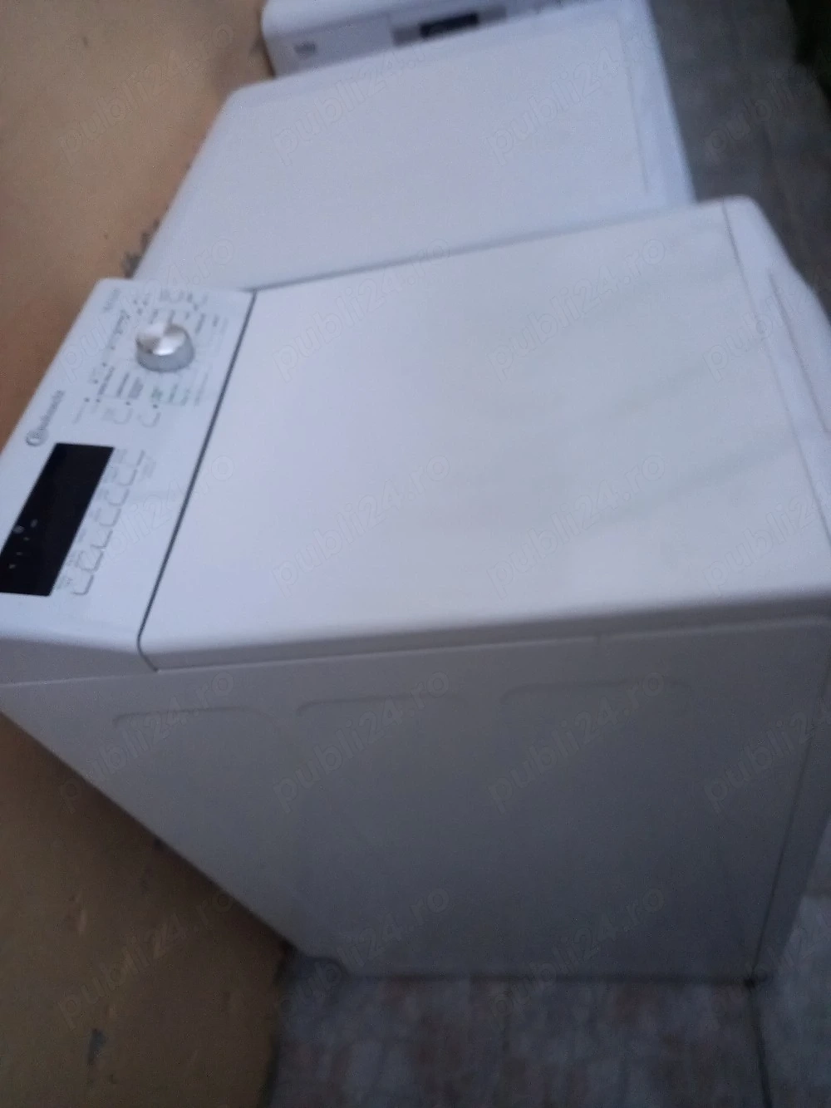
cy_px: 554
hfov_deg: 54.9
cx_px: 416
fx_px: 800
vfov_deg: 69.4
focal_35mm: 25
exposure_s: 1/20
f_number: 2
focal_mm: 4.6
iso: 500
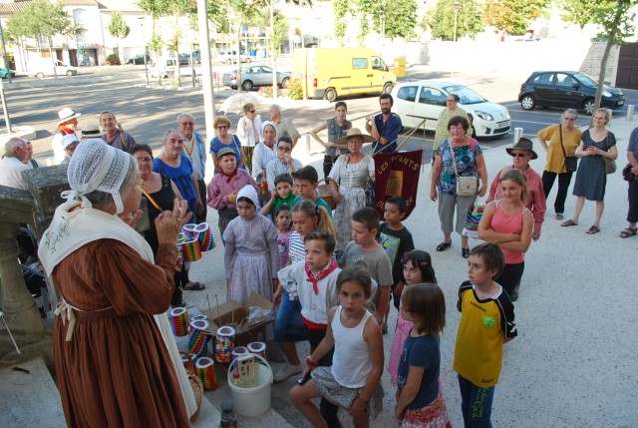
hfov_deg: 67.3
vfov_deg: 48.1
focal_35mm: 27
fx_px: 479
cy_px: 214
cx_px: 319
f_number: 5.6
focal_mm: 18
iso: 200
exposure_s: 1/125
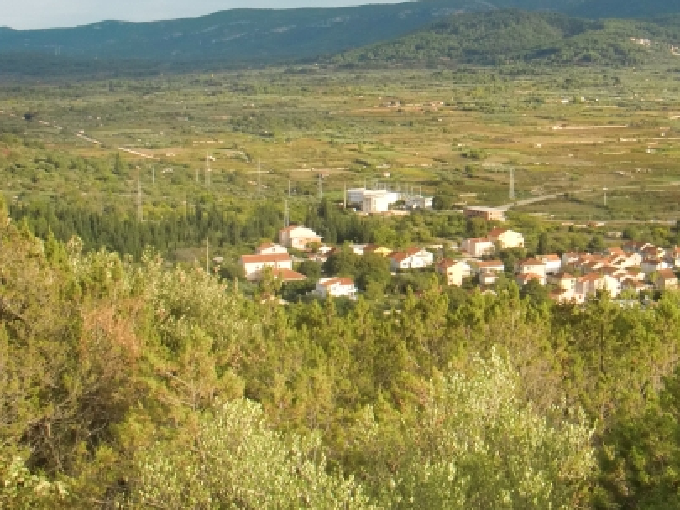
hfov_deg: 25.7
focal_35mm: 75
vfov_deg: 19.6
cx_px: 492
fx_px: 1474
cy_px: 151
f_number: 8.9
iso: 100
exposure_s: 1/125
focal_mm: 6.66
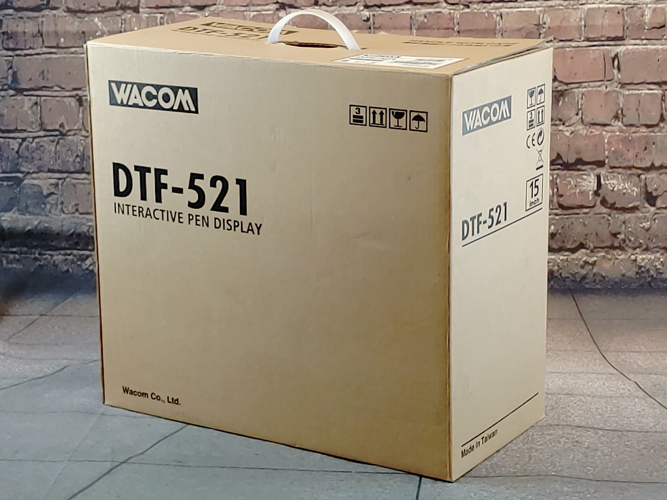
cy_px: 250
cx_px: 334
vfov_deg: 16.8
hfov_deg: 22.3
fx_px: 1696
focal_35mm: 88
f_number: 1.8
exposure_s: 1/60
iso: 100
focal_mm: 4.36
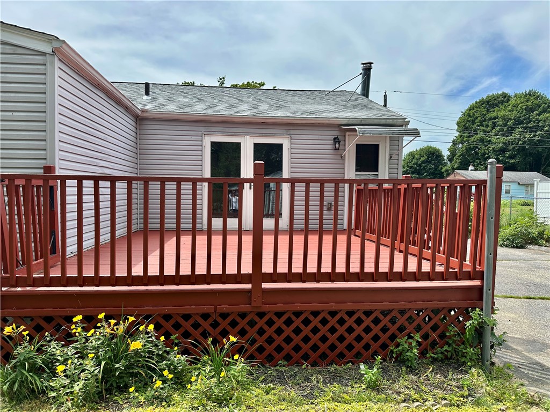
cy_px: 206
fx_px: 381
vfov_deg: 56.8
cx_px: 275
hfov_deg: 71.6
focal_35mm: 24
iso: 80
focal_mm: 6.86
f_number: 1.78
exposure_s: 1/3247
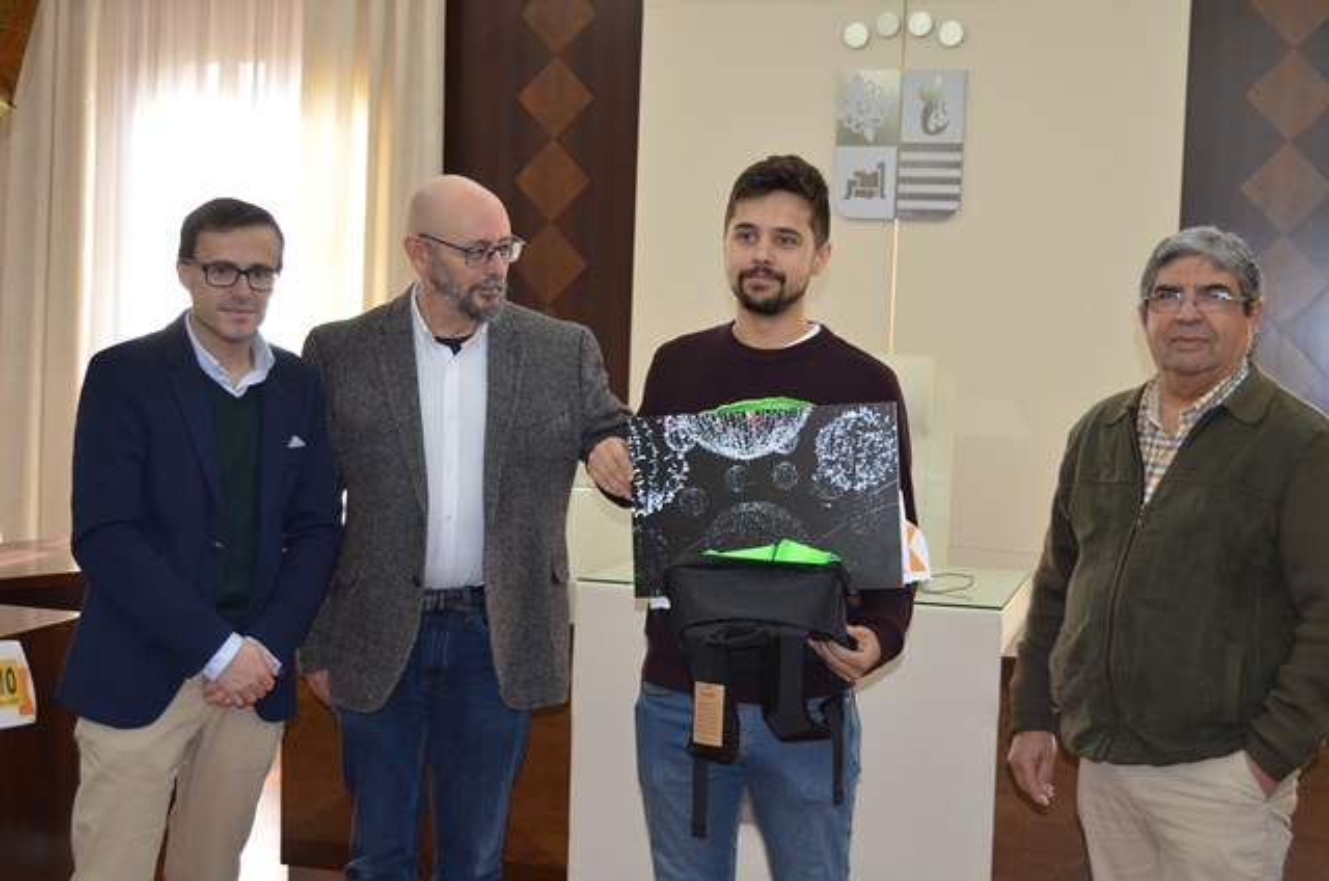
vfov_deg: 25.6
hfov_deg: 37.9
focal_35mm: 52
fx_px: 1934
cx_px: 664
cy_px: 440
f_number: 4.5
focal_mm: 35
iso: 400
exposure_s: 1/60
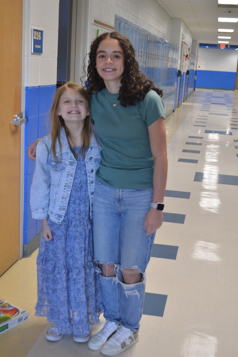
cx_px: 119
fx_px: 477
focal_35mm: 48
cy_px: 178
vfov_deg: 41.1
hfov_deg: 28.0
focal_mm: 32
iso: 400
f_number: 4.8
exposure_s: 1/20
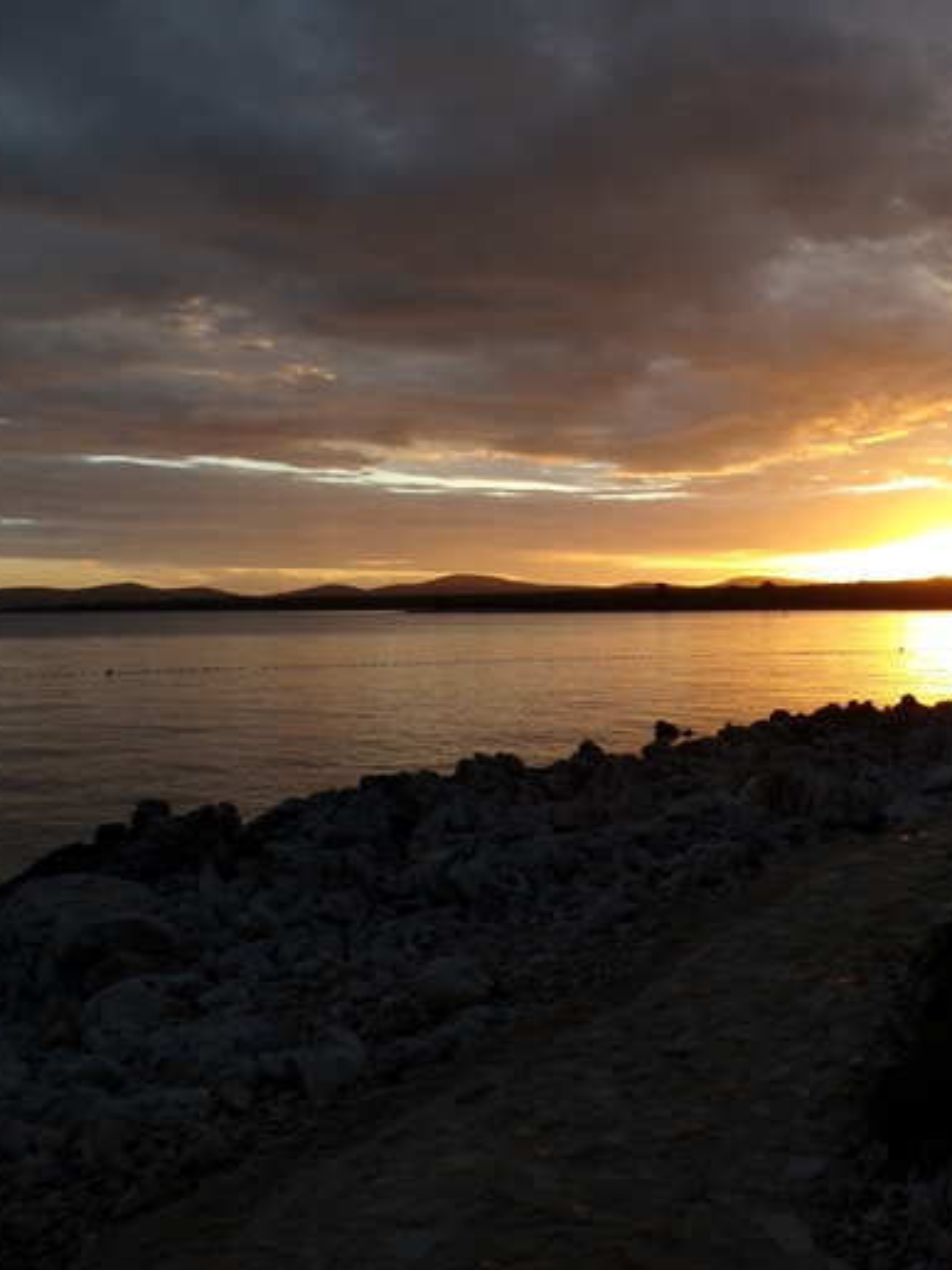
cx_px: 824
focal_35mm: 38
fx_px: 1393
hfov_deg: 35.8
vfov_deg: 49.0
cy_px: 644
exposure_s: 1/105
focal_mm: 5
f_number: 4.6
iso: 100
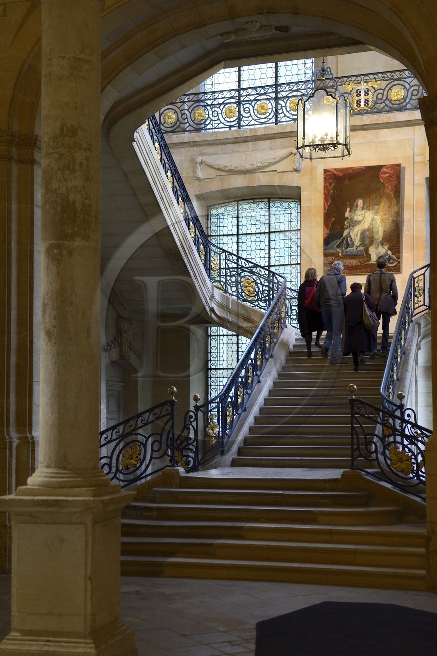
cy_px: 328
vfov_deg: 39.6
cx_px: 218
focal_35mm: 50
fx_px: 911
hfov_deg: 27.0
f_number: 3.2
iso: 800
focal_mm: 50
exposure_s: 1/40
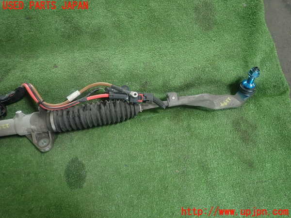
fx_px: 210
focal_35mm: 25
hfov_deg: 69.4
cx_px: 146
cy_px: 109
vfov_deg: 54.9
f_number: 2
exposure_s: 1/40
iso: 200
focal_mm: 4.5
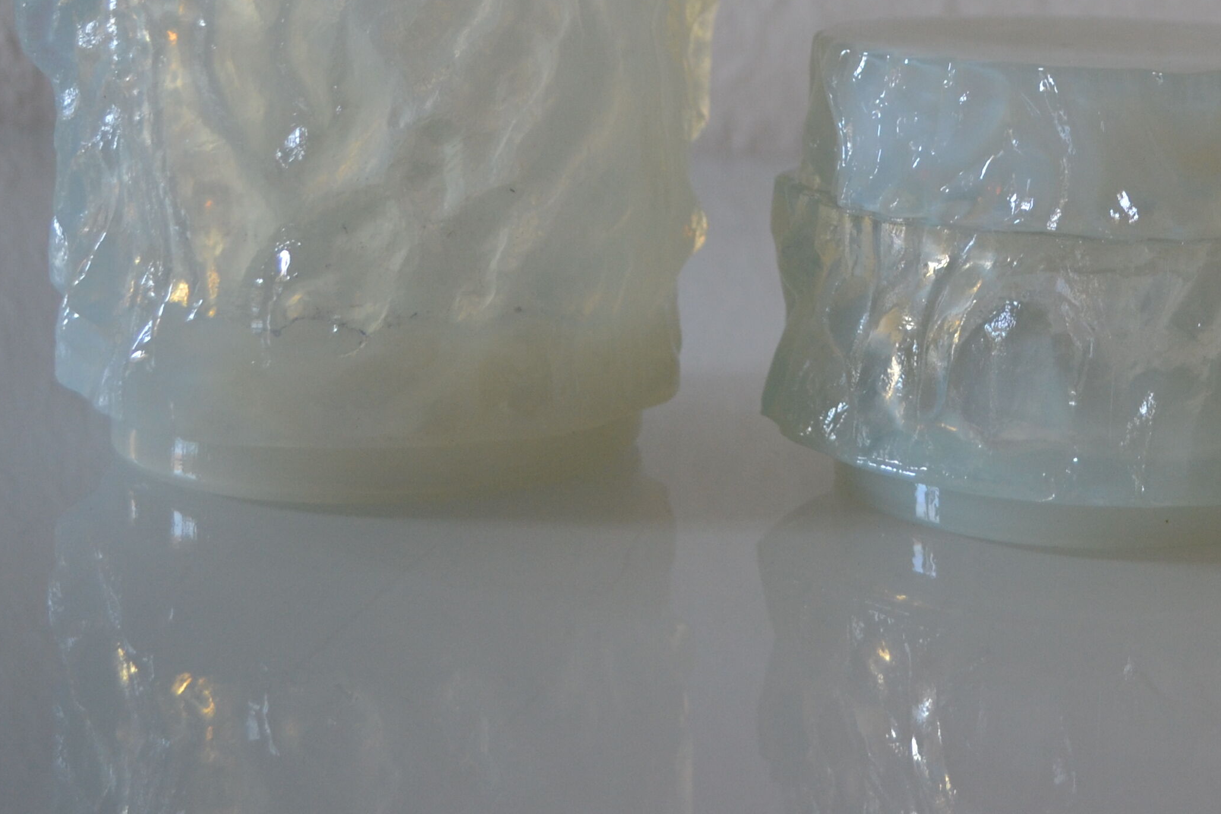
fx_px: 2510
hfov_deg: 26.4
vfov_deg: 17.9
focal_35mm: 74
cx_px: 1106
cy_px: -42
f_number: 3.8
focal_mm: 22
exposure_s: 1/50
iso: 400
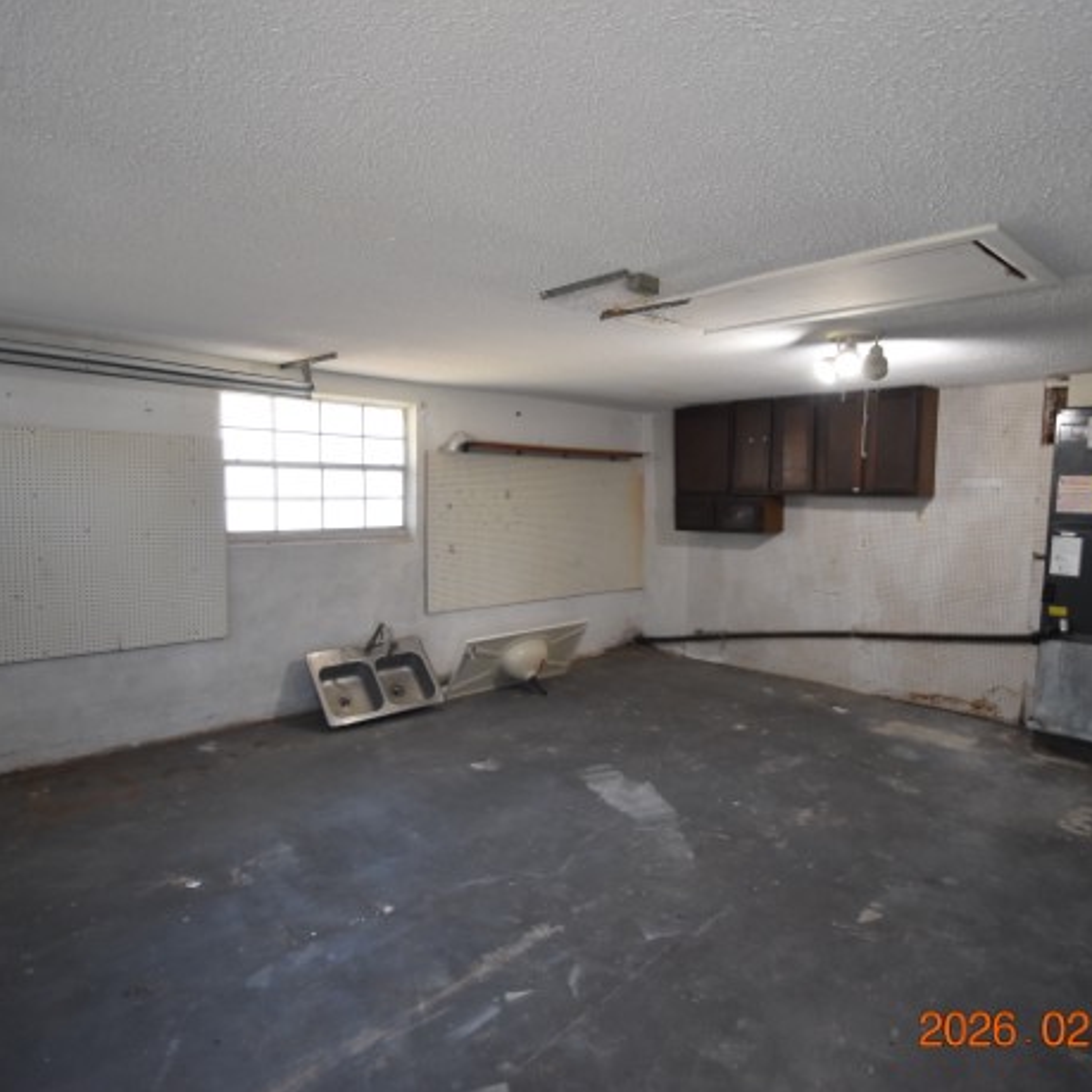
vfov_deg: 74.8
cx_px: 604
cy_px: 545
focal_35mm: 20
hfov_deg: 74.6
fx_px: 714
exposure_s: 1/90
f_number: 3.5
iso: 800
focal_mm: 10
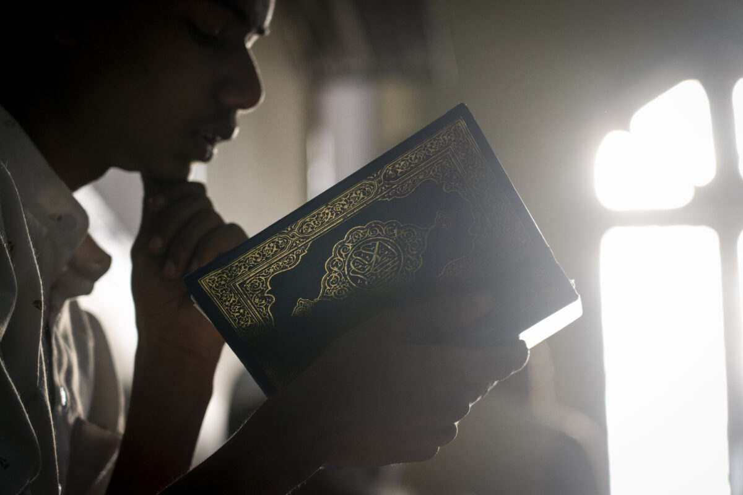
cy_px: 248
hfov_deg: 19.5
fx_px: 2167
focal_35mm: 105
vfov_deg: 13.0
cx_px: 372
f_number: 4
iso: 1000
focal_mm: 105
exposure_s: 1/320
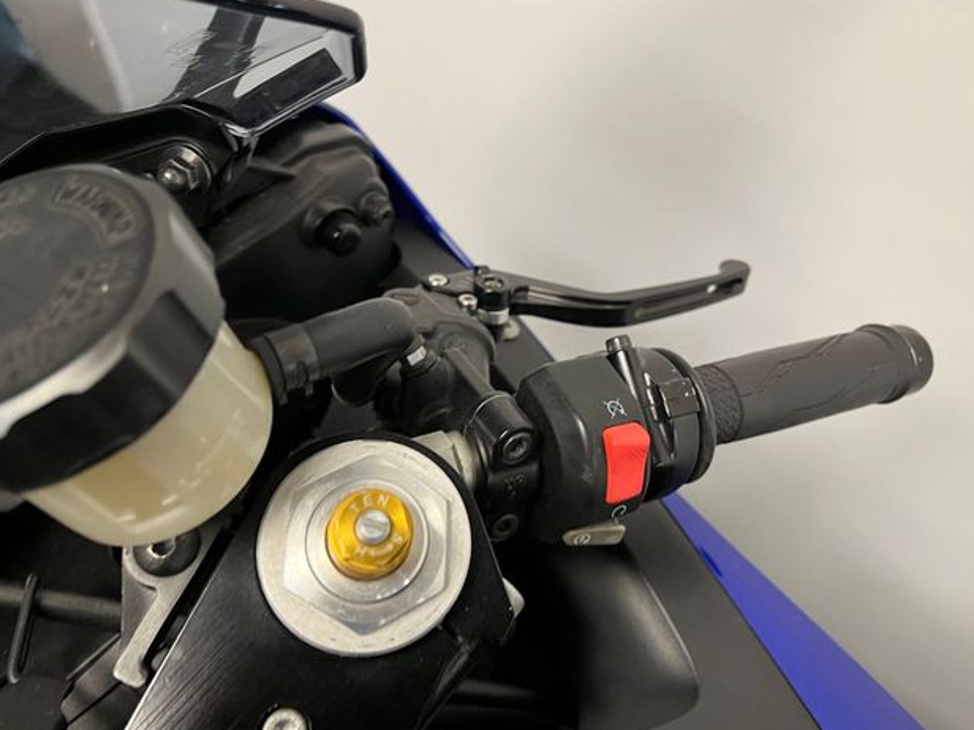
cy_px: 359
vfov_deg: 51.4
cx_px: 503
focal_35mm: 27
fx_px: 760
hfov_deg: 65.3
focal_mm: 5.1
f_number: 1.6
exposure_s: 1/50
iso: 125
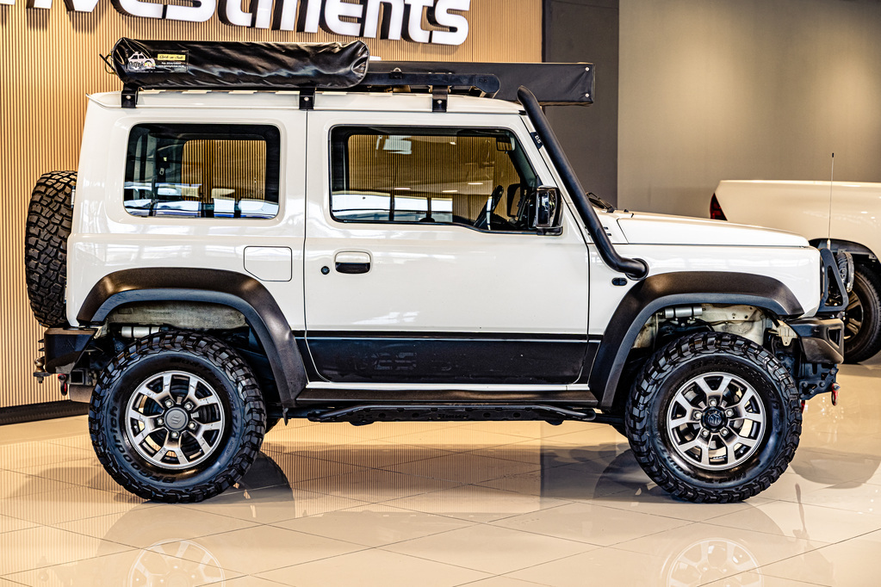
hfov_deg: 30.5
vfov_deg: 20.6
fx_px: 1615
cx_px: 440
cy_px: 294
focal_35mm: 66
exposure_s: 1/125
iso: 640
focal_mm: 66
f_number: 4.5
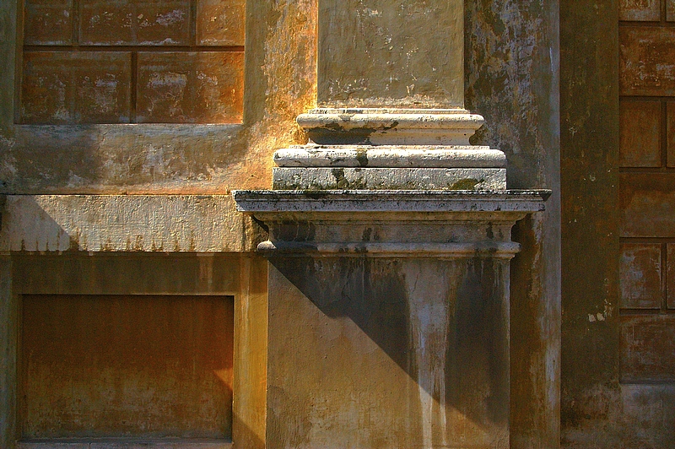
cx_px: 338
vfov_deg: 34.2
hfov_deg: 49.6
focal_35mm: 39
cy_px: 224
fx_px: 731
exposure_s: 1/1500
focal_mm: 26
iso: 1600
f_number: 9.5
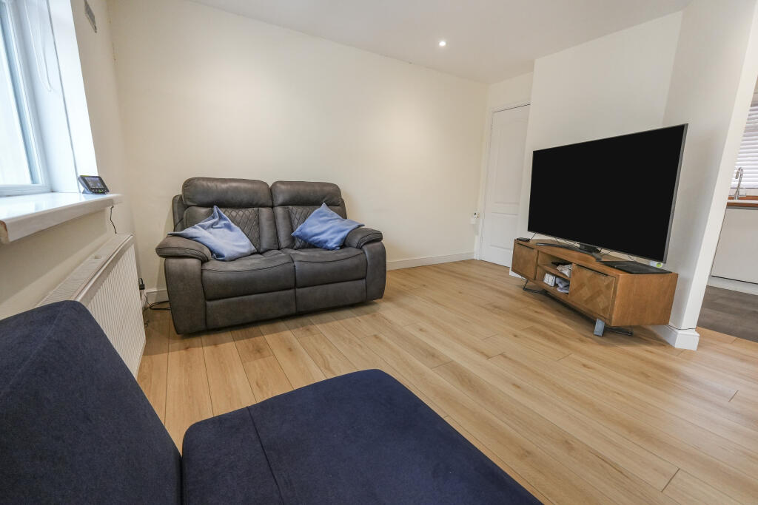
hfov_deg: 100.4
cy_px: 252
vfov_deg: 77.3
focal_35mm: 15
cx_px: 379
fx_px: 316
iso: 1250
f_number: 4
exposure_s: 1/160
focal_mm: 10
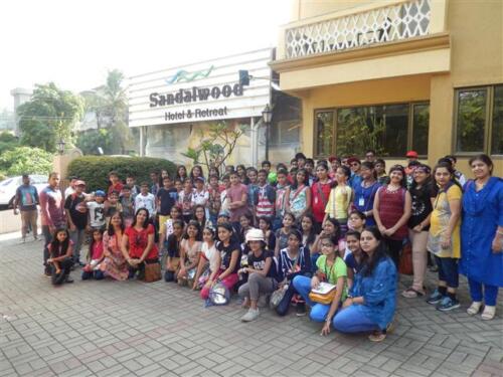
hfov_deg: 69.4
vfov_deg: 54.9
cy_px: 188
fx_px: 363
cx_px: 252
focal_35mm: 25
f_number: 3.4
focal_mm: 4.5
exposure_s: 1/250
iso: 180
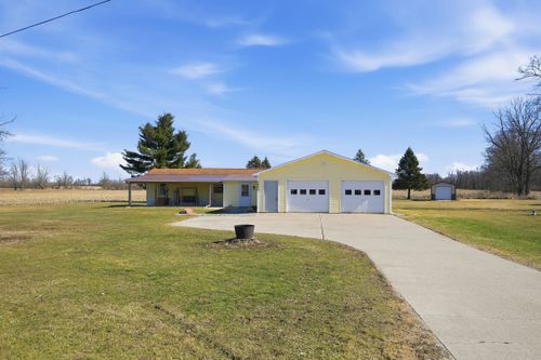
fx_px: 391
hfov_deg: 69.4
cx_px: 270
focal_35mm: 26
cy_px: 180
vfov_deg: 49.5
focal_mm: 17.5
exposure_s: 1/1250
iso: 100
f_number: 4.5
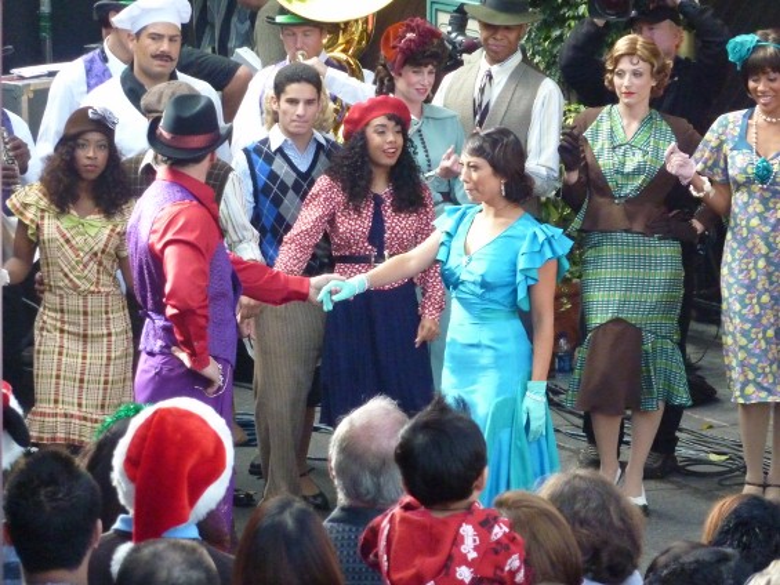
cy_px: 292
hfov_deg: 7.6
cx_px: 390
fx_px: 5860
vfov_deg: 5.7
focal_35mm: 260
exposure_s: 1/320
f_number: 4.7
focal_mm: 42.6
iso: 800
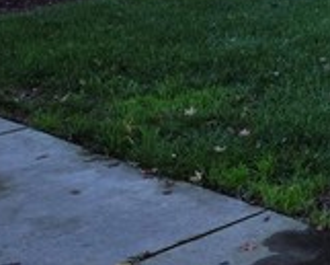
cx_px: 568
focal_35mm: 89
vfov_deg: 16.2
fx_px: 870
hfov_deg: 17.8
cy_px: -94
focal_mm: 5.4
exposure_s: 1/1563
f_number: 1.8
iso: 80
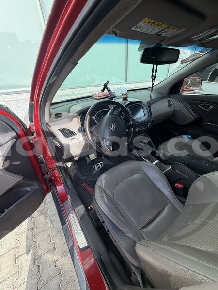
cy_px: 145
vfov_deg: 102.1
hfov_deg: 85.7
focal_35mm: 14
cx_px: 109
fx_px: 118
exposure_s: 1/310
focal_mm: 2.22
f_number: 2.2
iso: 50
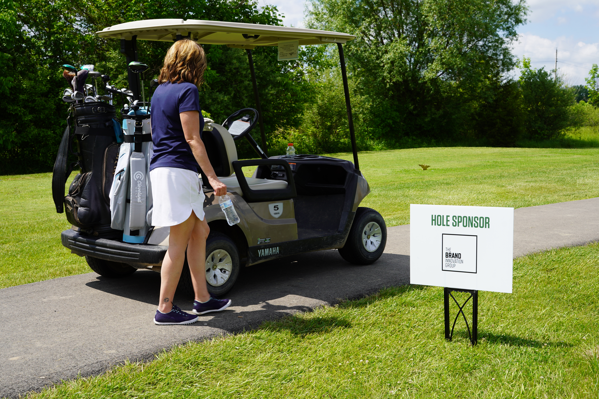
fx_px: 832
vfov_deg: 27.0
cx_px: 300
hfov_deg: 39.6
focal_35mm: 50
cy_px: 200
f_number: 9
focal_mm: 50
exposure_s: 1/125
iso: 100
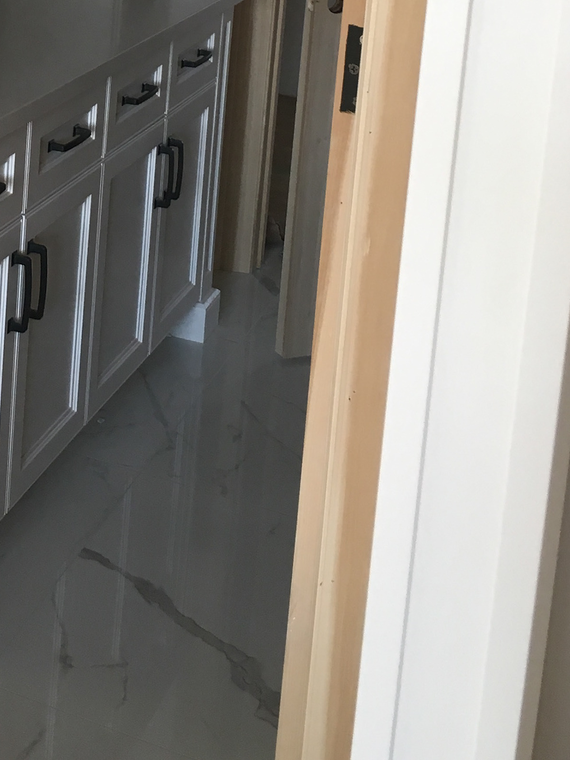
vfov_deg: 26.6
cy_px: -42
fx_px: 1493
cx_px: -52
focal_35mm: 68
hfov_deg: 20.6
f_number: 2.2
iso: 25
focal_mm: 4.15
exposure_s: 1/40
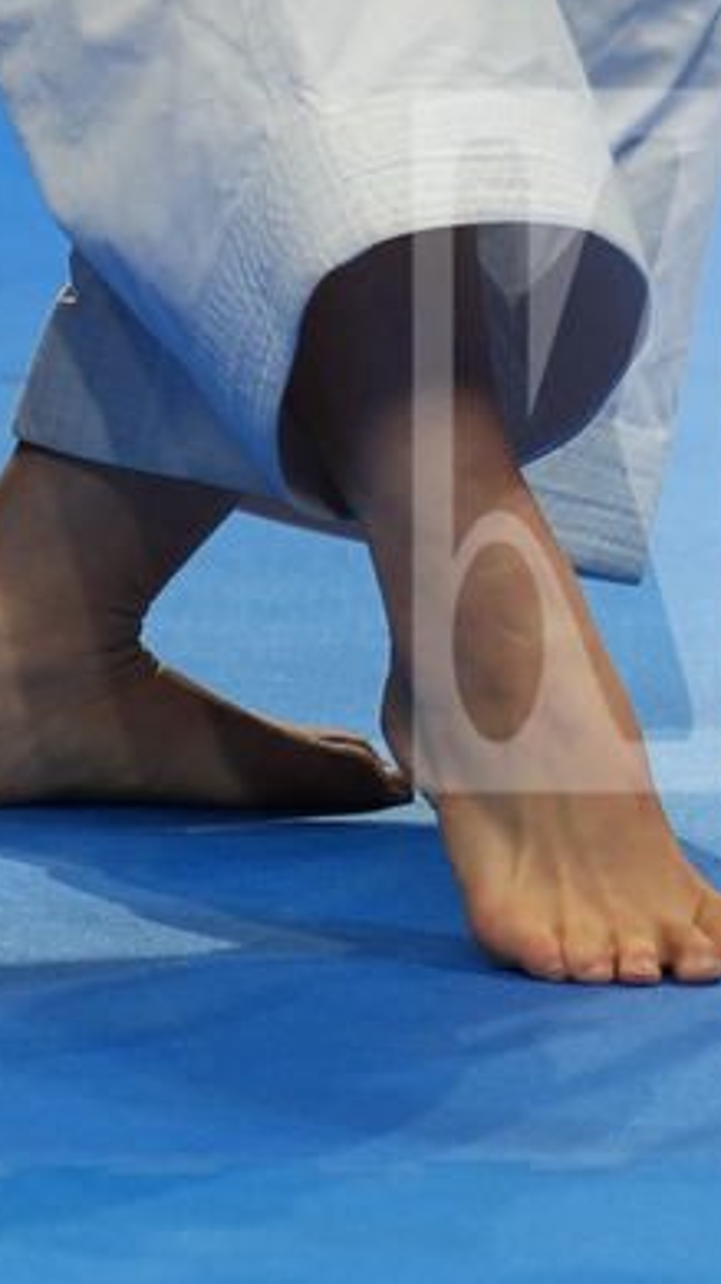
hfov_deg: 1.4
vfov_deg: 2.5
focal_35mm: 851
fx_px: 28961
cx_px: 573
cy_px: -928
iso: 200
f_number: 2.8
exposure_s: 1/500
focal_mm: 132
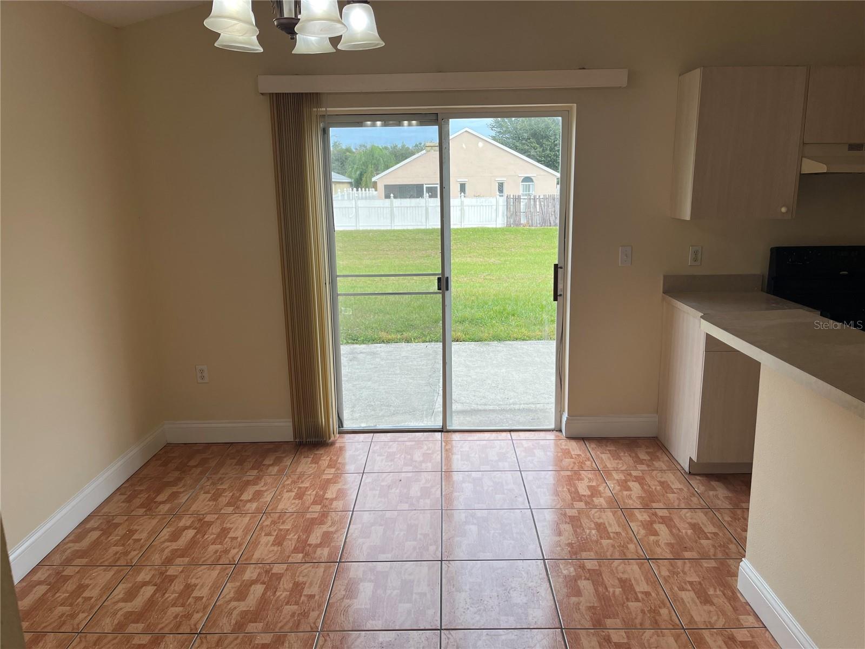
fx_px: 650
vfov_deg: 53.1
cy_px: 324
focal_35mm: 26
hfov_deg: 67.3
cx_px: 432
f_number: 1.6
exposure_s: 1/422
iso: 50
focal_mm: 5.1
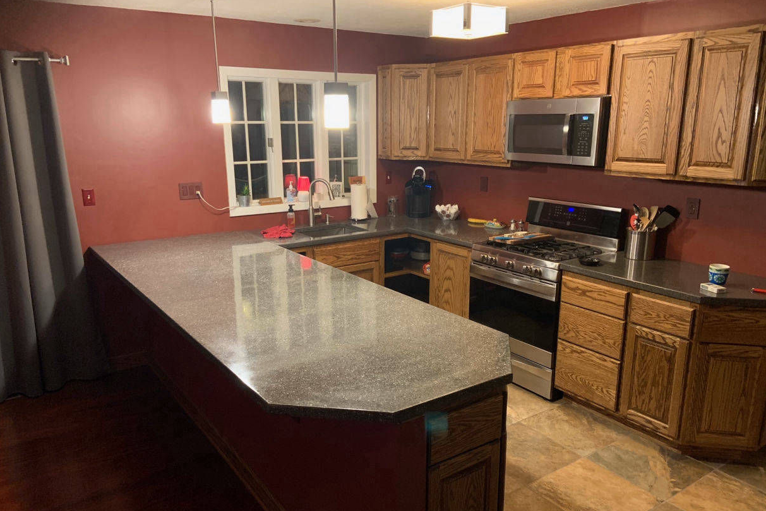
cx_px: 388
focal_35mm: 28
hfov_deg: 65.5
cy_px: 275
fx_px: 596
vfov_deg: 46.4
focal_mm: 4.25
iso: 500
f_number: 1.8
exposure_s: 1/30
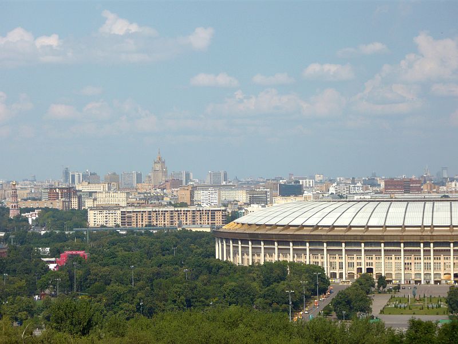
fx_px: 1323
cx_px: 229
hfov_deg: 19.6
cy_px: 172
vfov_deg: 14.8
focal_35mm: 100
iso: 100
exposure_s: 1/800
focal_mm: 16.5
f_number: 5.1
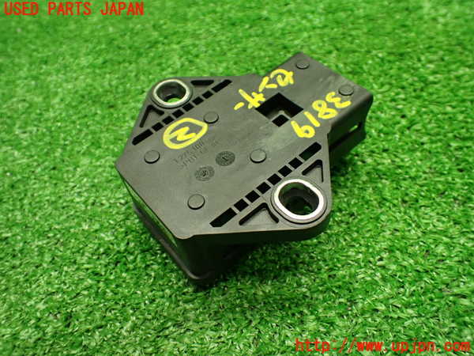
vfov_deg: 46.8
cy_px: 178
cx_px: 237
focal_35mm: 30
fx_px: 411
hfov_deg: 60.0
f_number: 2.3
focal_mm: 5.4
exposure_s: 1/125
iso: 800
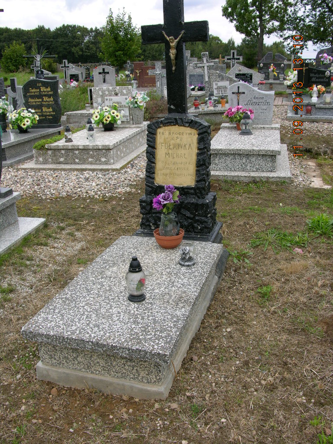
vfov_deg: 52.6
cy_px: 222
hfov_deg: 40.7
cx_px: 166
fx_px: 449
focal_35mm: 35
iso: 50
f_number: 5
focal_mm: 8.9
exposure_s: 1/157
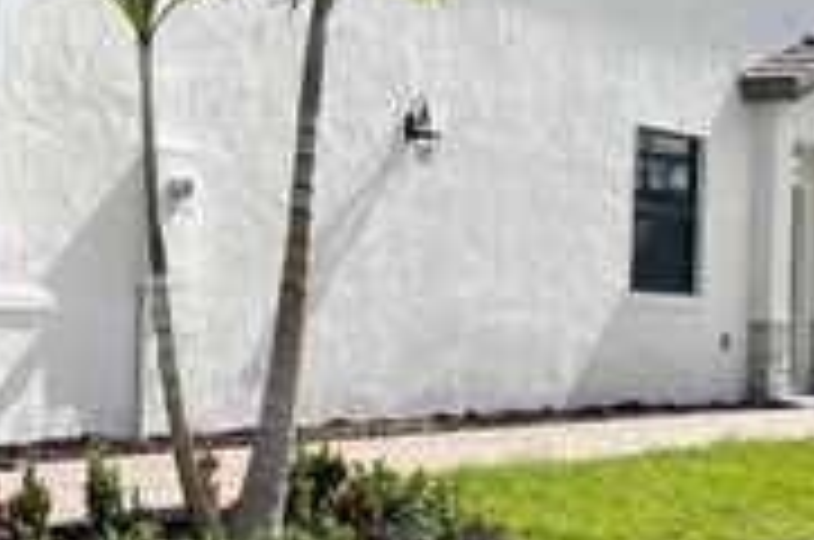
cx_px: 144
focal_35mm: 72
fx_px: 1625
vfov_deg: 18.6
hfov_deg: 27.5
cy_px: 61
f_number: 1.6
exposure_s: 1/5618
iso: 32
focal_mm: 5.1
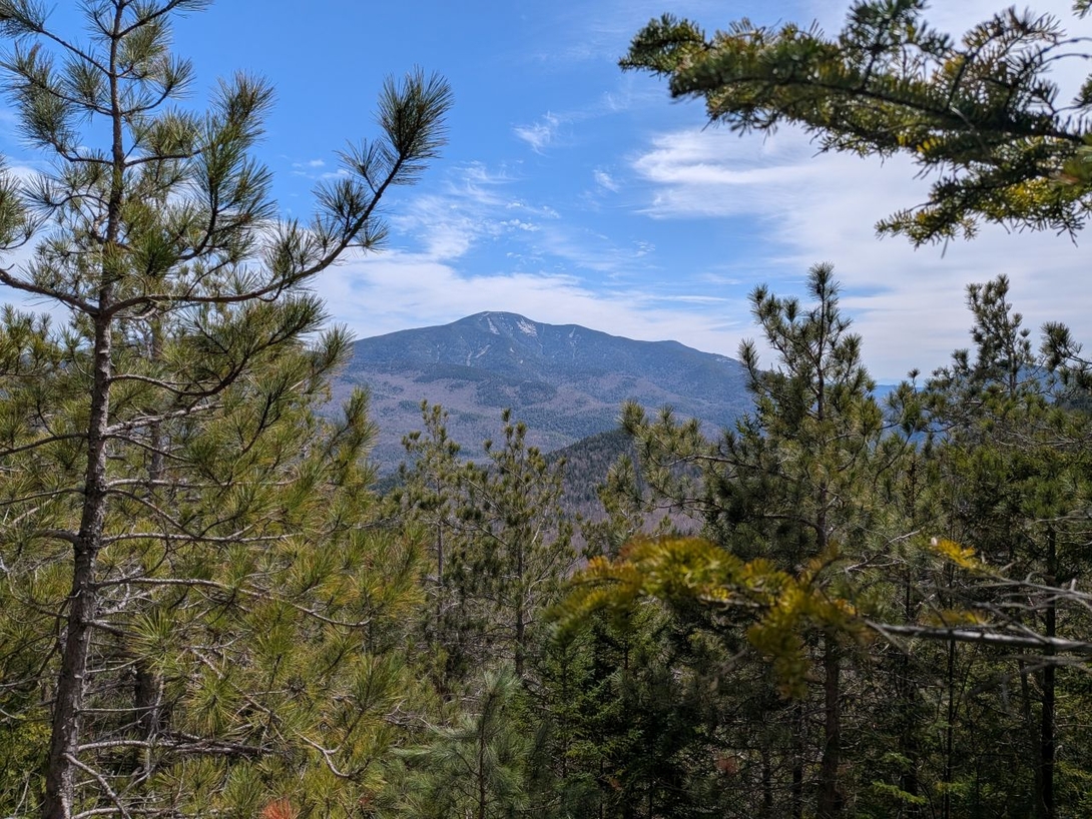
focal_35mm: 24
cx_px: 546
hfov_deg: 71.6
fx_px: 757
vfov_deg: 56.8
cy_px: 410
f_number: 1.7
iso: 27
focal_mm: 4.53
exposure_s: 1/2551
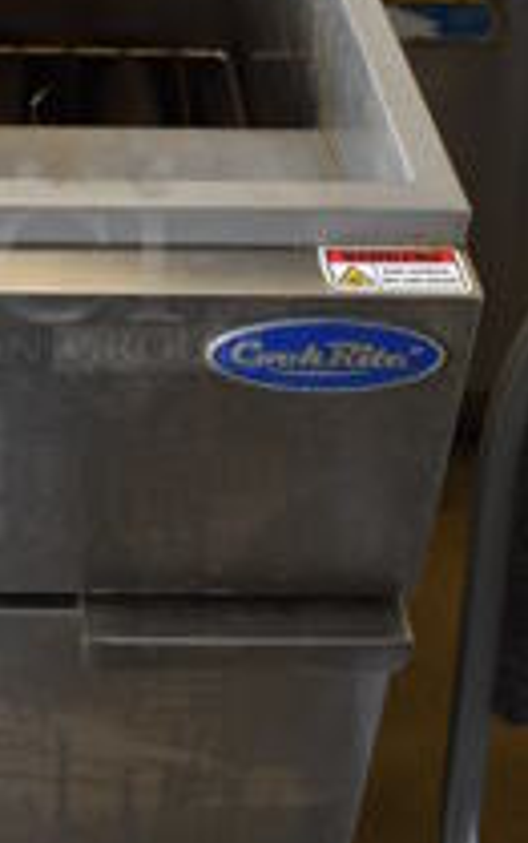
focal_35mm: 63
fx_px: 1447
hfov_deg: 20.2
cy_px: 260
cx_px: 28
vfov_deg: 32.1
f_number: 3.5
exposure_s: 1/160
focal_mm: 18
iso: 800
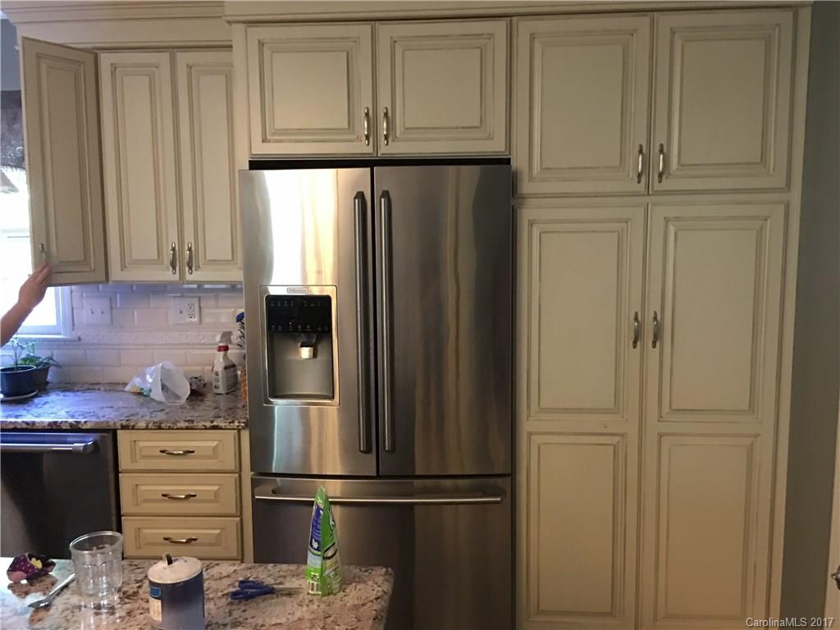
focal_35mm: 29
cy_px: 315
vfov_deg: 48.2
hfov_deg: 61.7
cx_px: 420
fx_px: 704
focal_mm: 4.15
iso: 100
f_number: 2.2
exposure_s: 1/4
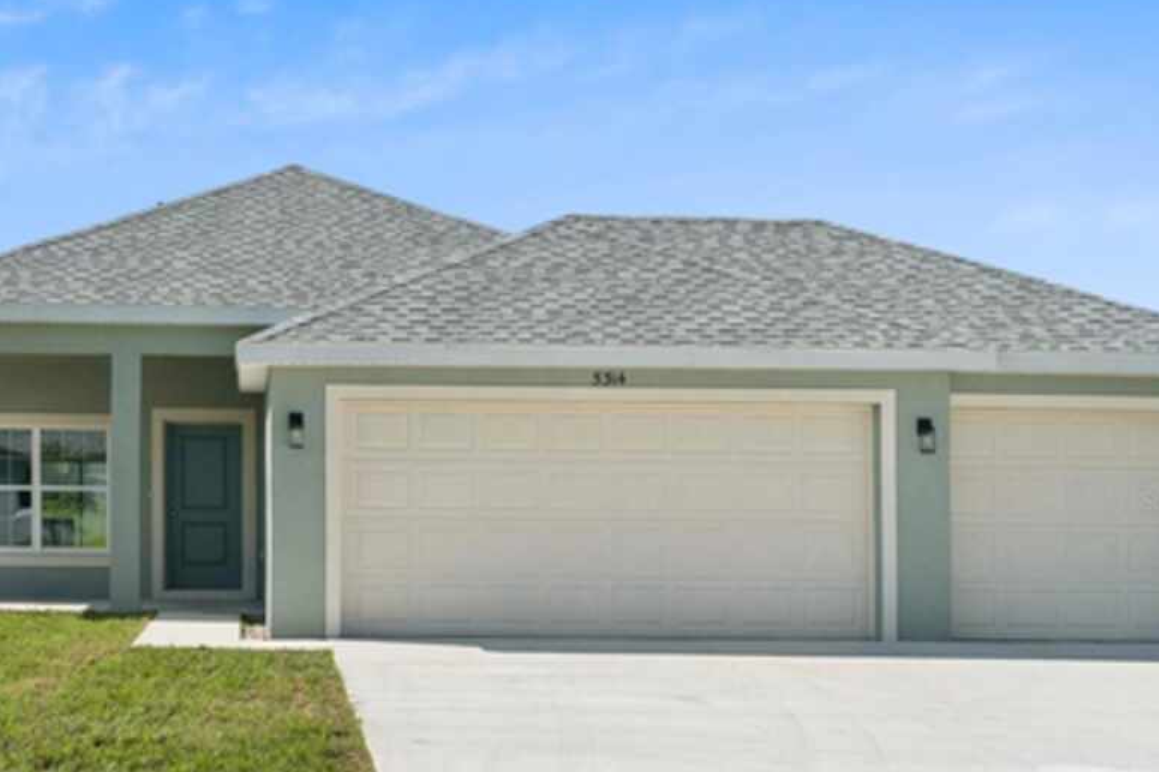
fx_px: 1866
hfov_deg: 33.8
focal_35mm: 58
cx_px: 287
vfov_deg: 23.3
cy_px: 500
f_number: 8
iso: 400
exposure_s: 1/1600
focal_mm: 35
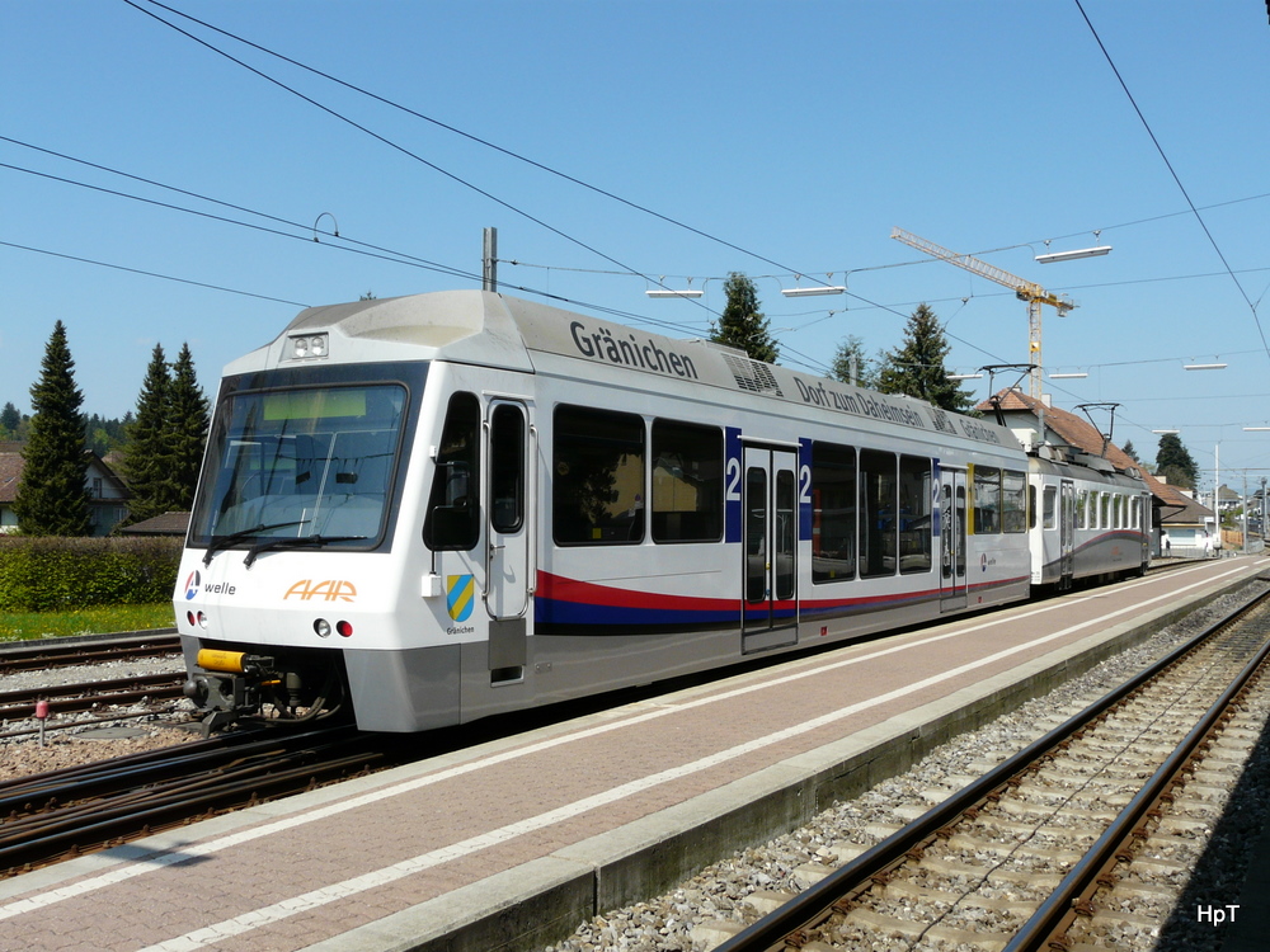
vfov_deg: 40.7
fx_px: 1284
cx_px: 635
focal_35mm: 35
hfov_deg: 52.6
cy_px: 476
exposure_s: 1/400
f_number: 6.3
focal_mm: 5.7
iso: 100
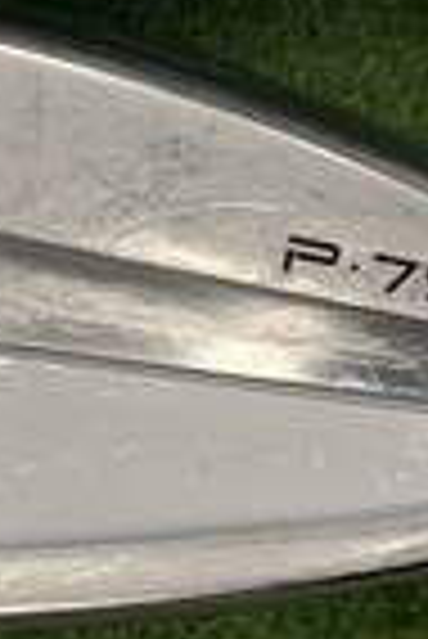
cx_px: 216
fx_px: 2170
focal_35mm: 122
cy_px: -360
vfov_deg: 15.3
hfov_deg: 11.3
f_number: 1.8
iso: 100
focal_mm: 4.25
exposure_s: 1/60
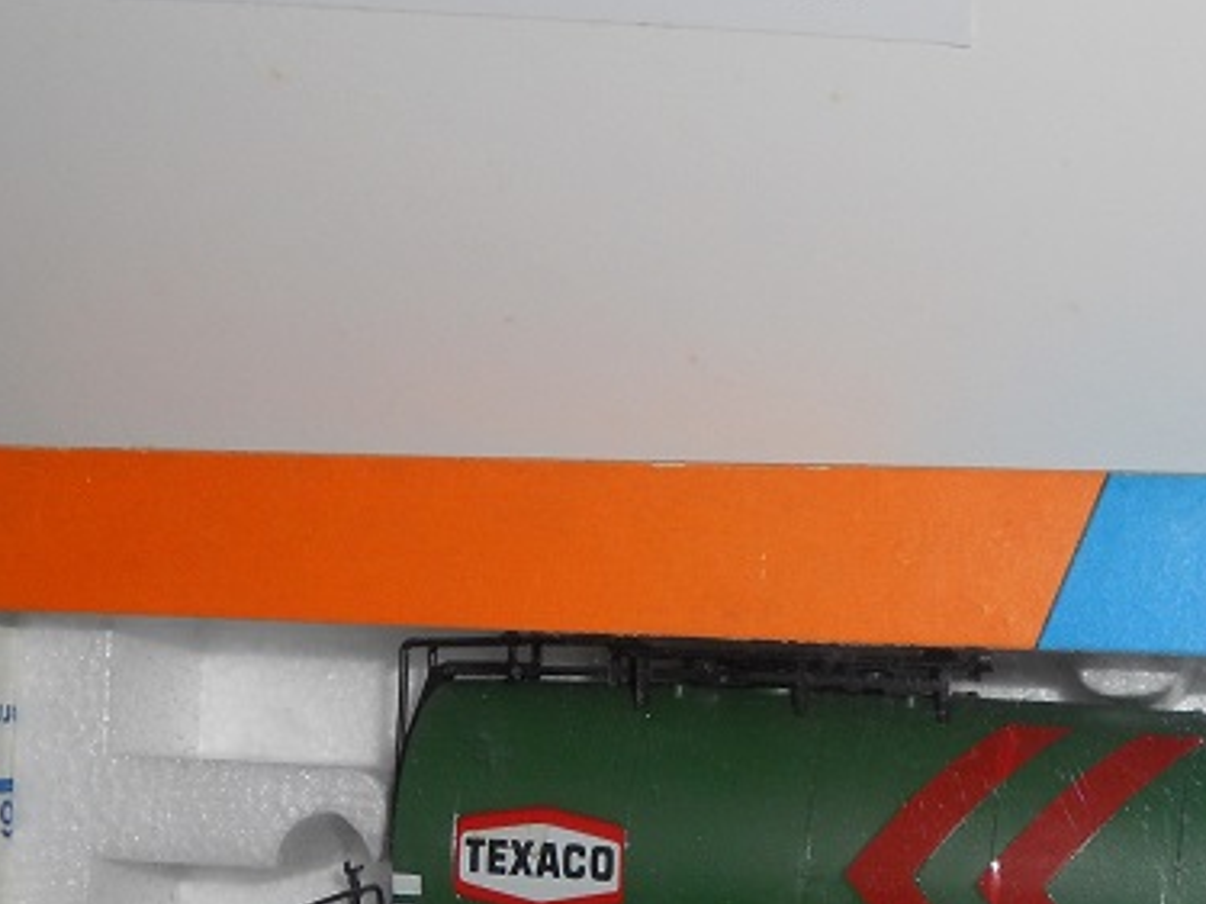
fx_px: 2821
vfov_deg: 17.8
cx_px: 817
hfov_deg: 24.0
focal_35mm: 81
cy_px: 901
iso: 80
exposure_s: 1/30
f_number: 9.8
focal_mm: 6.9
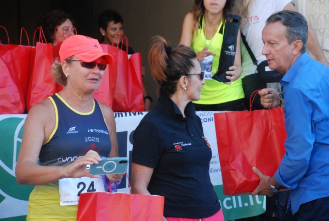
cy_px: 110
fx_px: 1030
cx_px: 164
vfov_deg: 12.2
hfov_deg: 18.1
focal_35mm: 112
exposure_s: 1/320
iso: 1000
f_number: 5.6
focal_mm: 75
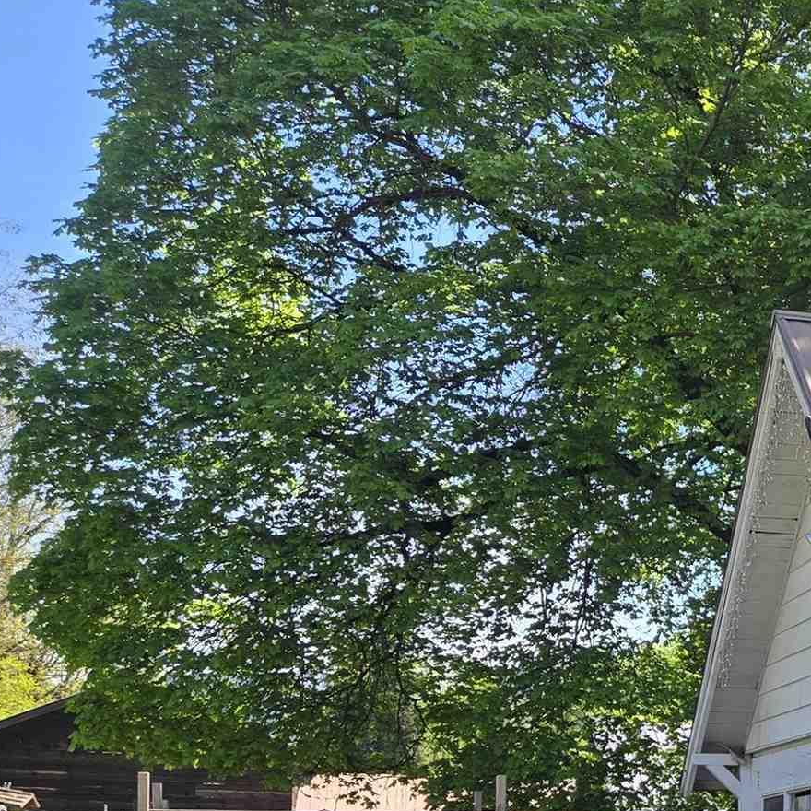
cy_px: 809
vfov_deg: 23.3
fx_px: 1882
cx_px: 1254
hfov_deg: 20.4
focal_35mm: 71
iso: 25
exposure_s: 1/850
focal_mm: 5.4
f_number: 1.8
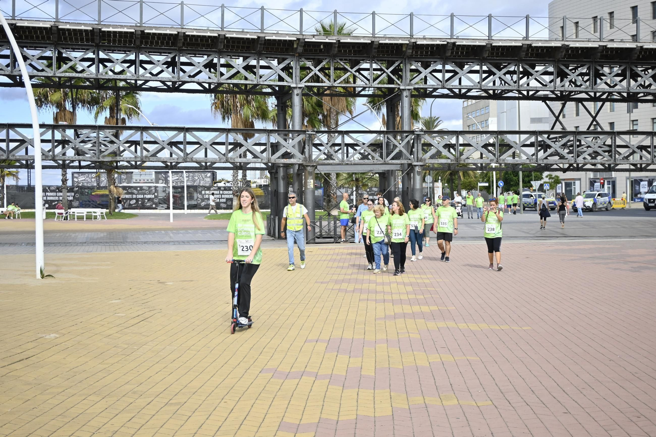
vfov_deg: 25.0
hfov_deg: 36.9
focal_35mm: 54
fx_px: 984
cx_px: 328
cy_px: 218
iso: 320
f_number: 5.3
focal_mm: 36
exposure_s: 1/1600
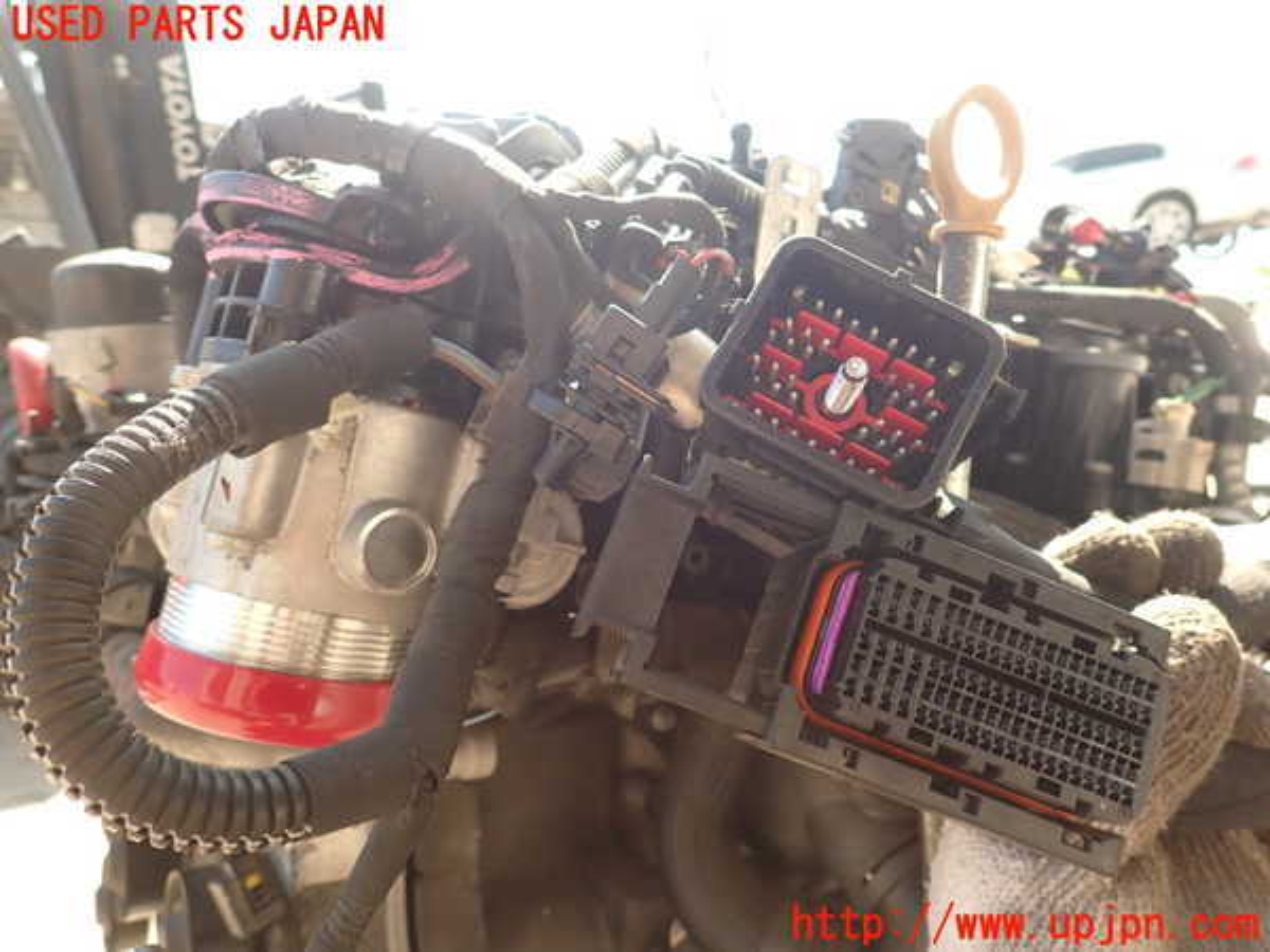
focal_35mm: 25
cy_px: 476
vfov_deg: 54.9
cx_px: 635
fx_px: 917
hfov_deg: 69.4
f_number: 2.8
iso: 100
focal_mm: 4.5
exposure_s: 1/160
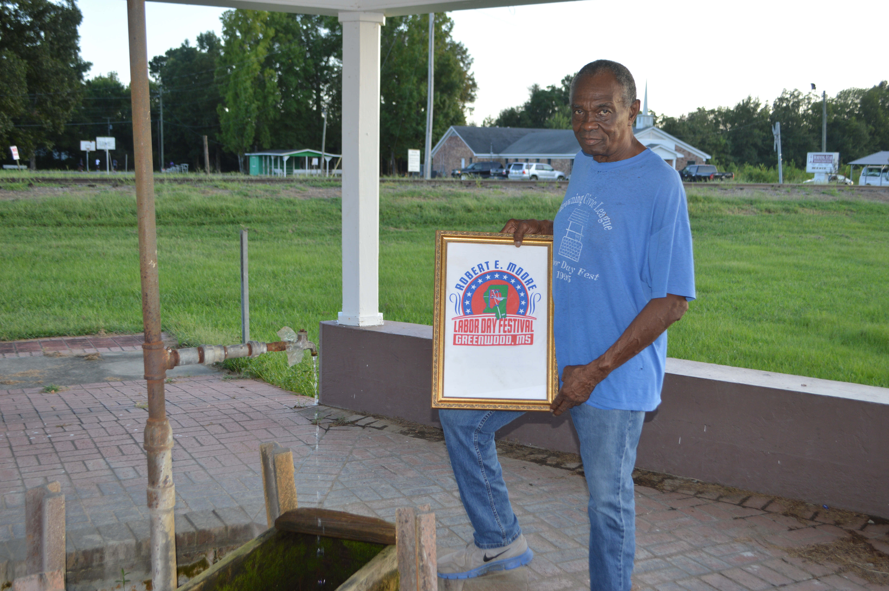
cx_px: 444
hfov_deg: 49.6
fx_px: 962
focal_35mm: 39
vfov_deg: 34.1
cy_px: 296
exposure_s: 1/125
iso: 160
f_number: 4.2
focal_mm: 26
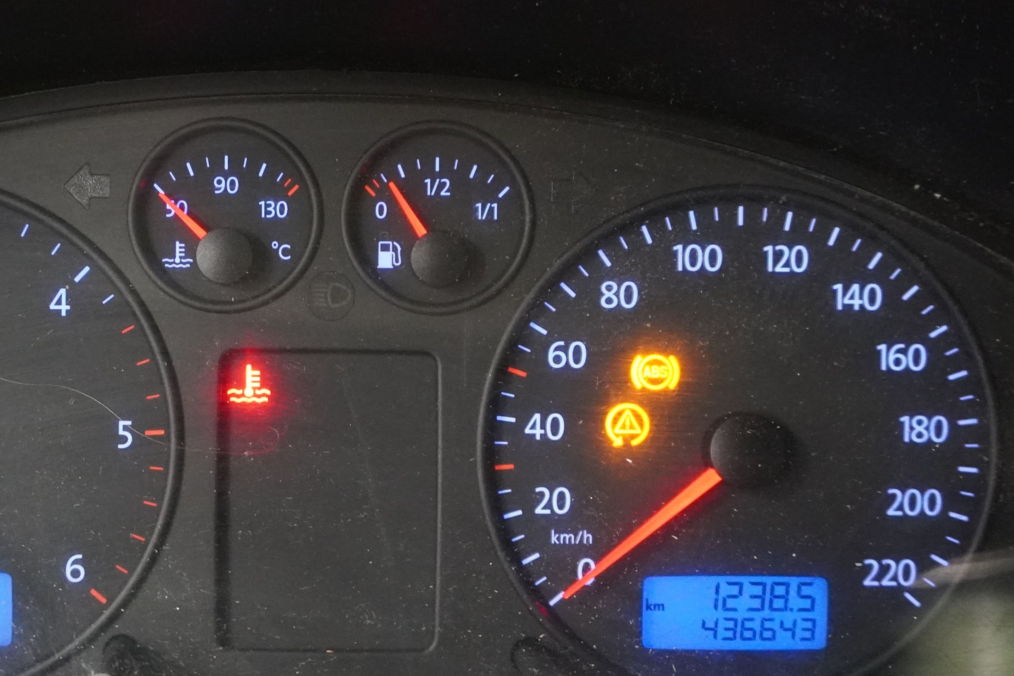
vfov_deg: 23.0
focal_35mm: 59
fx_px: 1660
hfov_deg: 33.6
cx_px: 323
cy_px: 414
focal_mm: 21
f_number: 4
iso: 4000
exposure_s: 1/40
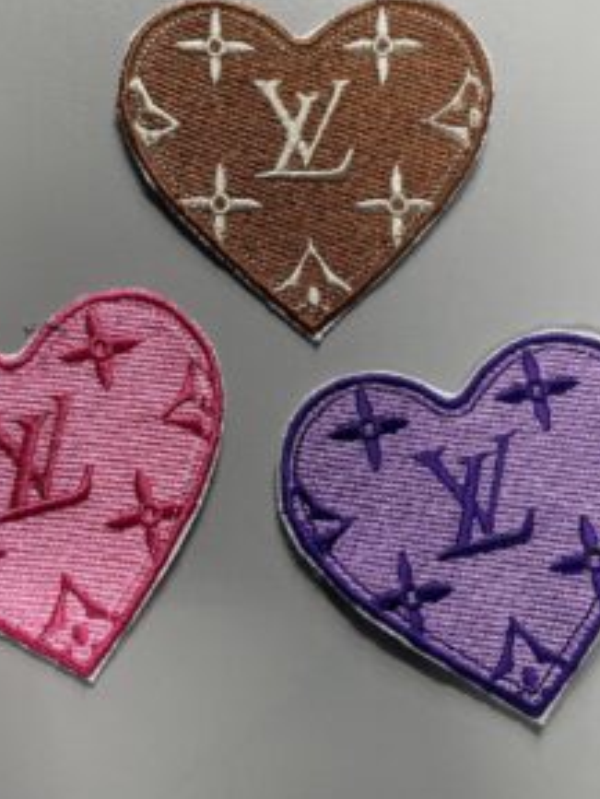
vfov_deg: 44.7
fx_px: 970
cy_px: 372
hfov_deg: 34.3
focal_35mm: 42
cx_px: 263
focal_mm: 4.2
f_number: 1.6
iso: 125
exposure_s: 1/120
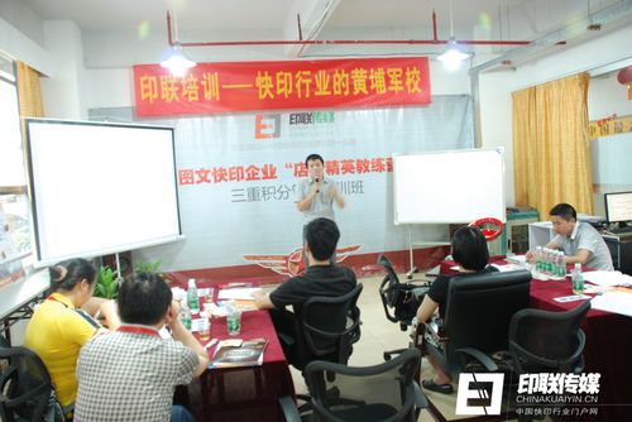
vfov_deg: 43.7
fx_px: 527
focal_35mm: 30
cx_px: 316
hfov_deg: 61.9
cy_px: 211
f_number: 4.5
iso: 400
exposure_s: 1/6
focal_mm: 20
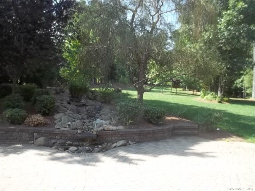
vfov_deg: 42.9
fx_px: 243
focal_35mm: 33
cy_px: 96
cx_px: 128
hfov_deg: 55.4
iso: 64
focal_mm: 5.9
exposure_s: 1/200
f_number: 3.3
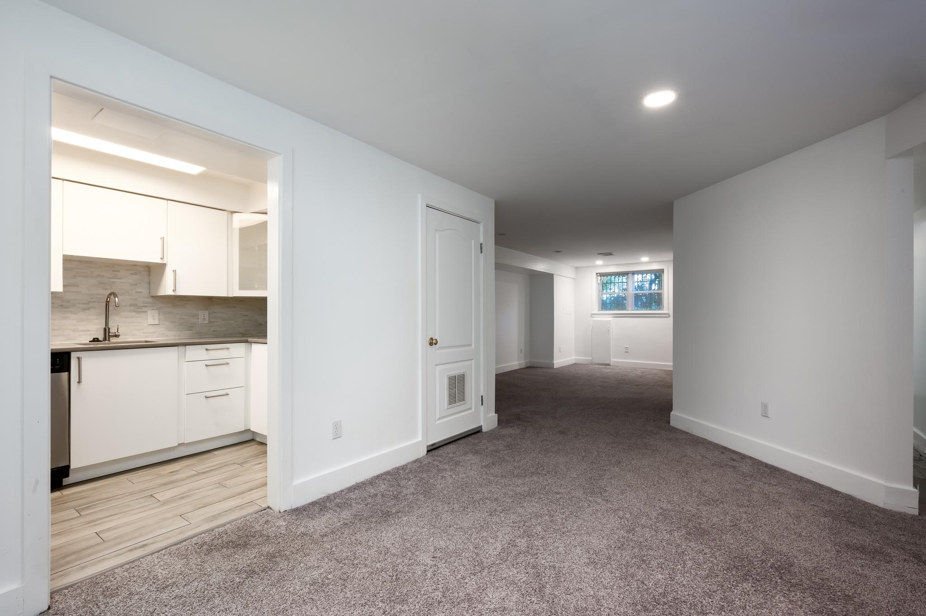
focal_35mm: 16
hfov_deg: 96.8
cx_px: 463
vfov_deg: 73.7
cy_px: 308
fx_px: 411
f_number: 14
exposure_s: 1/6
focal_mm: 16
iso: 800
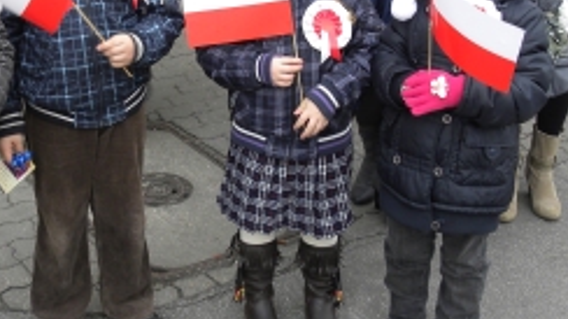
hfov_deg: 35.8
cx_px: 207
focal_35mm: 58
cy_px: -64
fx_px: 873
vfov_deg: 19.5
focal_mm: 4.6
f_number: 3.5
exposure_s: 1/89.4
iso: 64
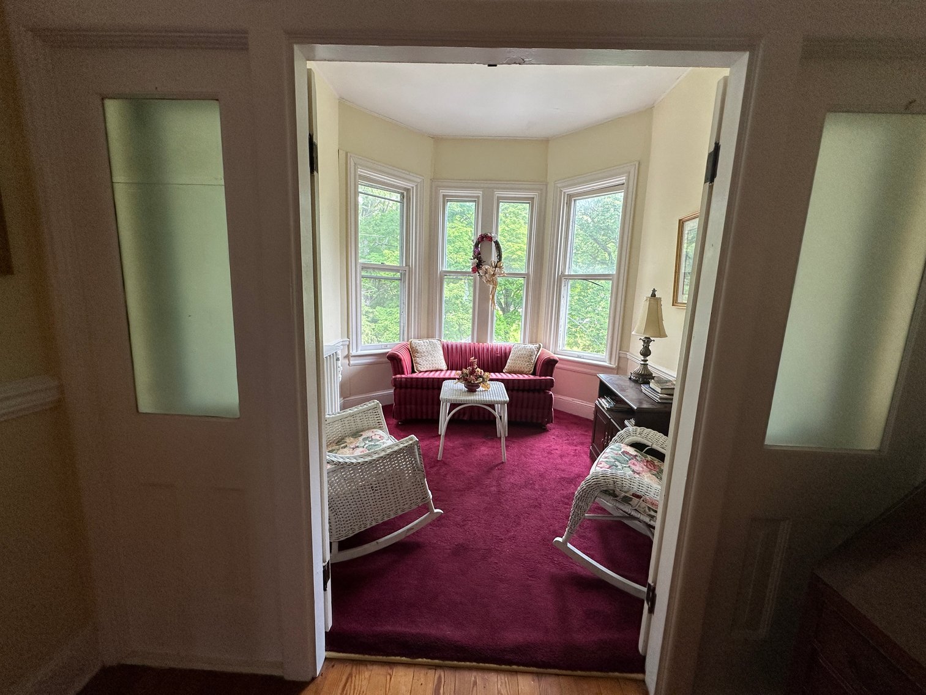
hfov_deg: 102.1
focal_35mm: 14
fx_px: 375
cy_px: 348
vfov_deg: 85.7
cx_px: 463
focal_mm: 2.22
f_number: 2.2
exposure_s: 1/99
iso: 125
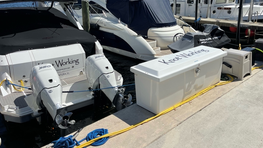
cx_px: 147
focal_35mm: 32
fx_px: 223
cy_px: 40
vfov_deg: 35.9
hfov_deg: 60.9
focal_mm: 5.1
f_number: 1.6
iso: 32
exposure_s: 1/7937
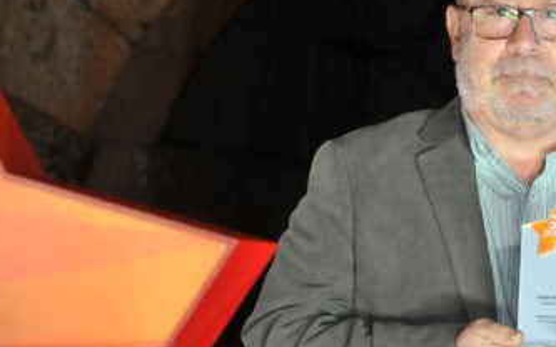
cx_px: 203
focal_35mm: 298
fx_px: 4515
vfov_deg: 4.4
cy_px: 272
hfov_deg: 7.0
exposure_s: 1/100
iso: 800
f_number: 5.6
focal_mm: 90
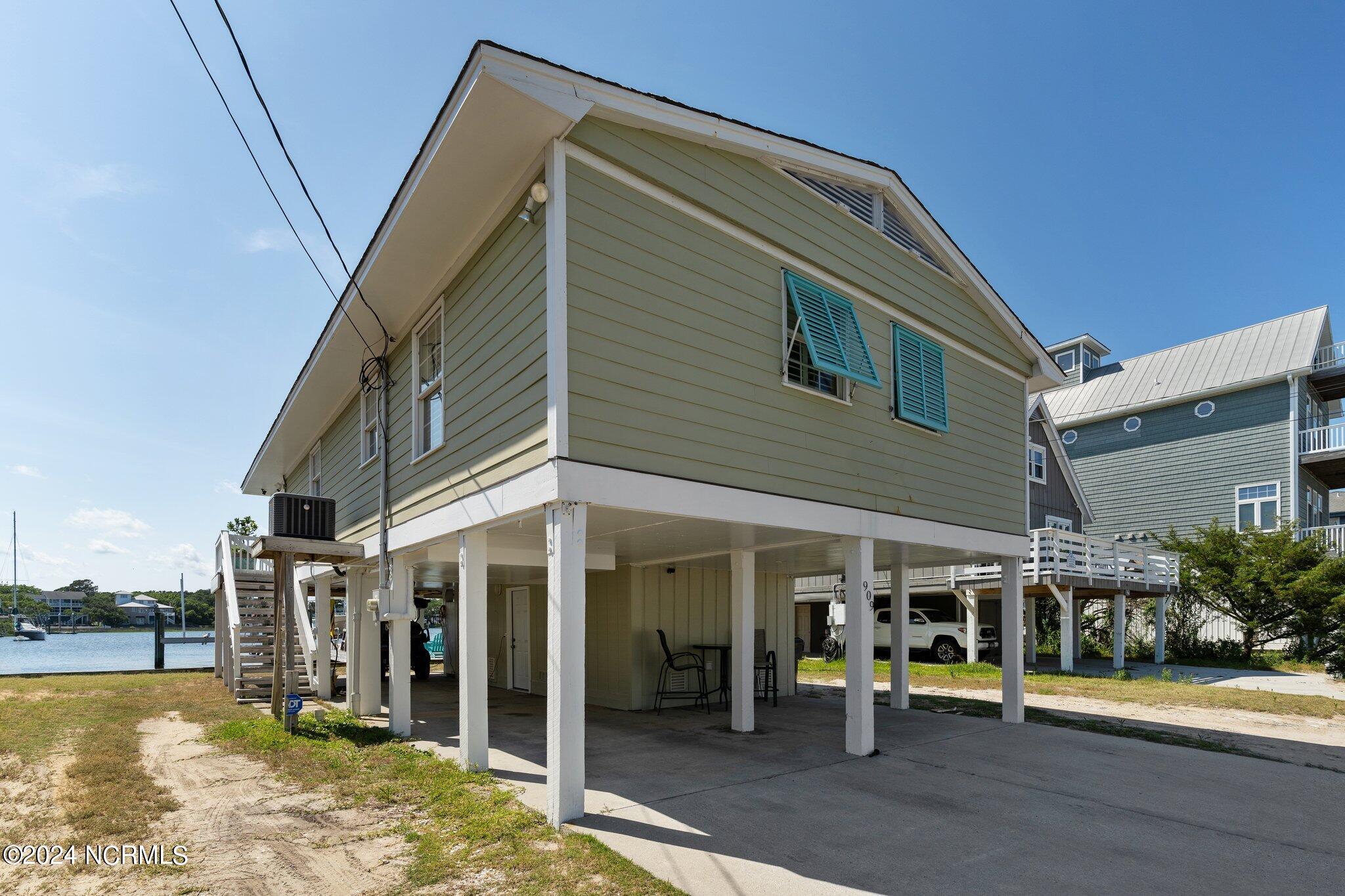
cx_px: 672
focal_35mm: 17
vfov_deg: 70.4
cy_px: 448
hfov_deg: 93.3
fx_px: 635
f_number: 5.6
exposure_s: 1/1000
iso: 160
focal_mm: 17
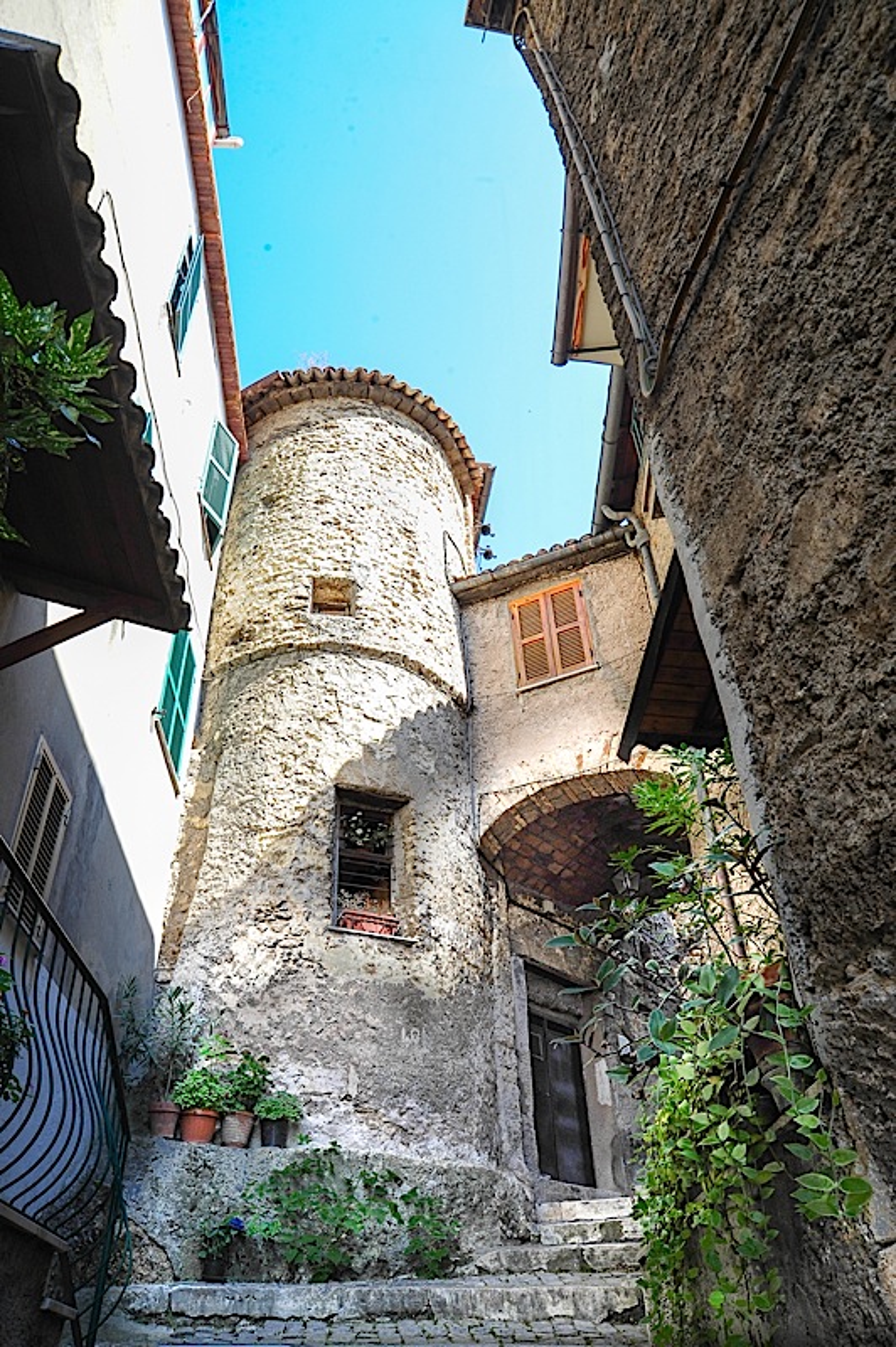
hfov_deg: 53.1
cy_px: 674
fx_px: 897
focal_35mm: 24
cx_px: 448
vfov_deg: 73.8
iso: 800
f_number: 14
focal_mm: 24
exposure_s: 1/100
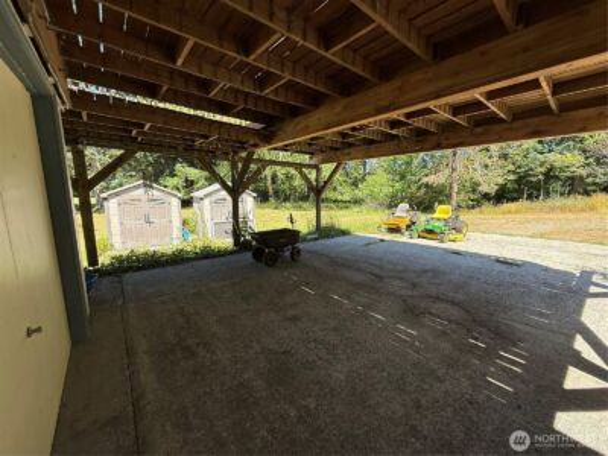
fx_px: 246
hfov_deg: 102.1
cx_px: 304
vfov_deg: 85.7
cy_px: 228
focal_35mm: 14
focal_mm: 2.22
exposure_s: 1/308
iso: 50
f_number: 2.2
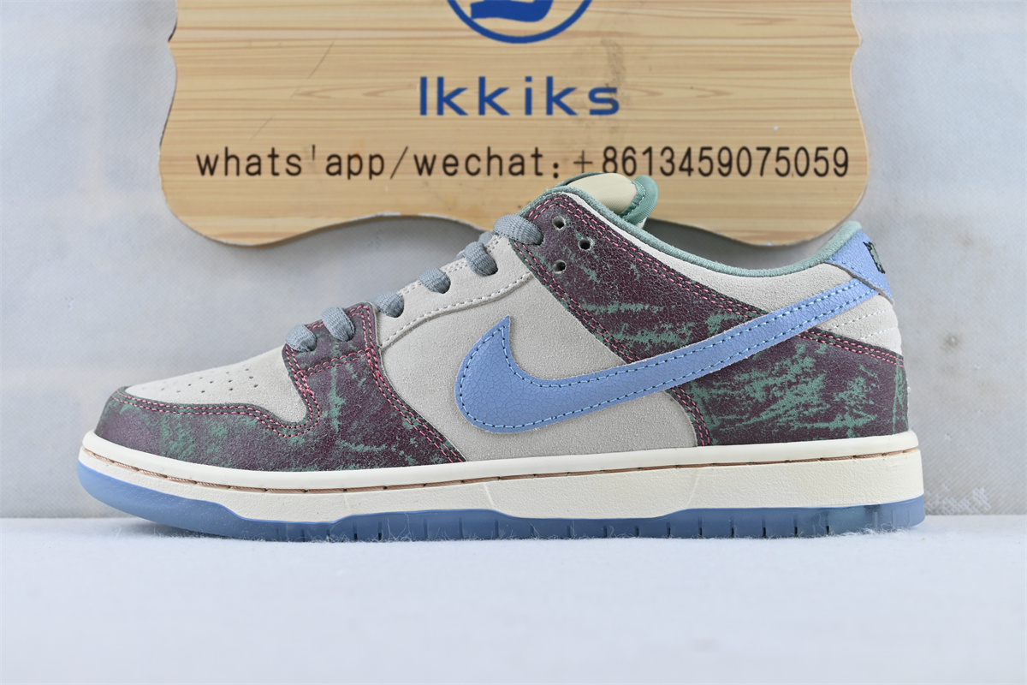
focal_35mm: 52
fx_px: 1498
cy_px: 342
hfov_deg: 37.9
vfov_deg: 25.8
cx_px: 514
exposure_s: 1/40
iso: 100
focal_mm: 35
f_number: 5.3
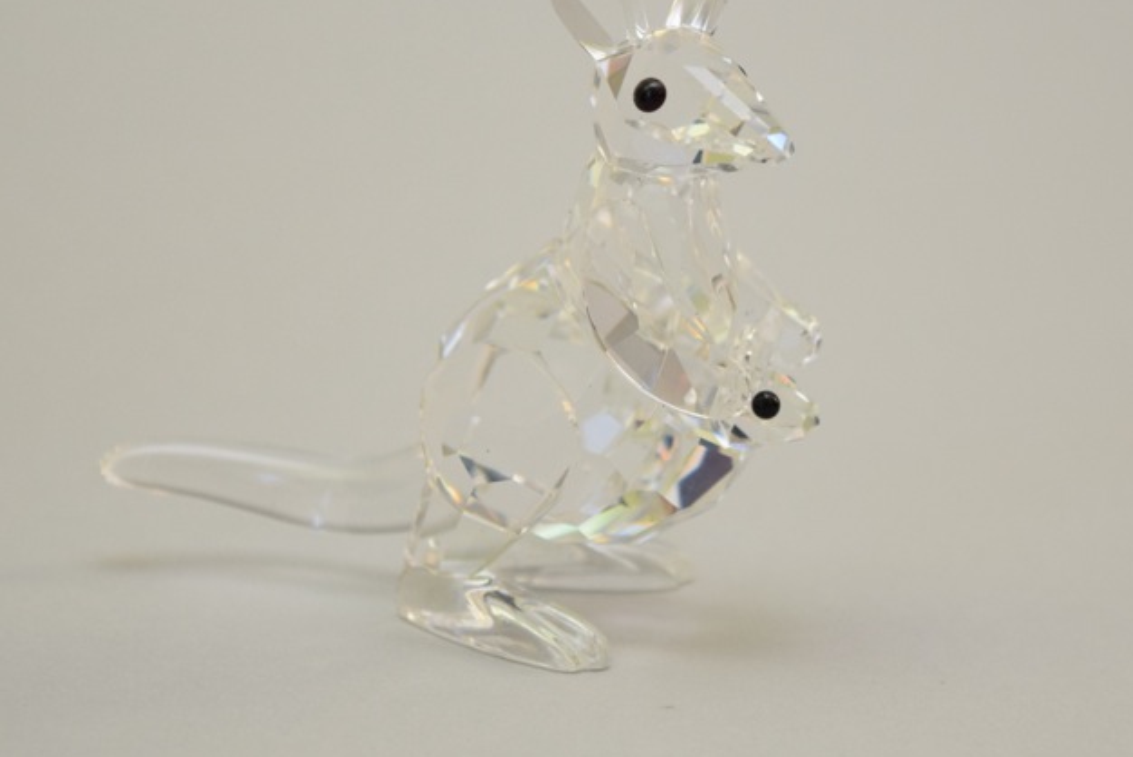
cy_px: 282
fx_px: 4150
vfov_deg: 10.4
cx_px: 572
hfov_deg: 15.5
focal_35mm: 132
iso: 800
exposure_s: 1/80
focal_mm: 55
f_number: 5.6
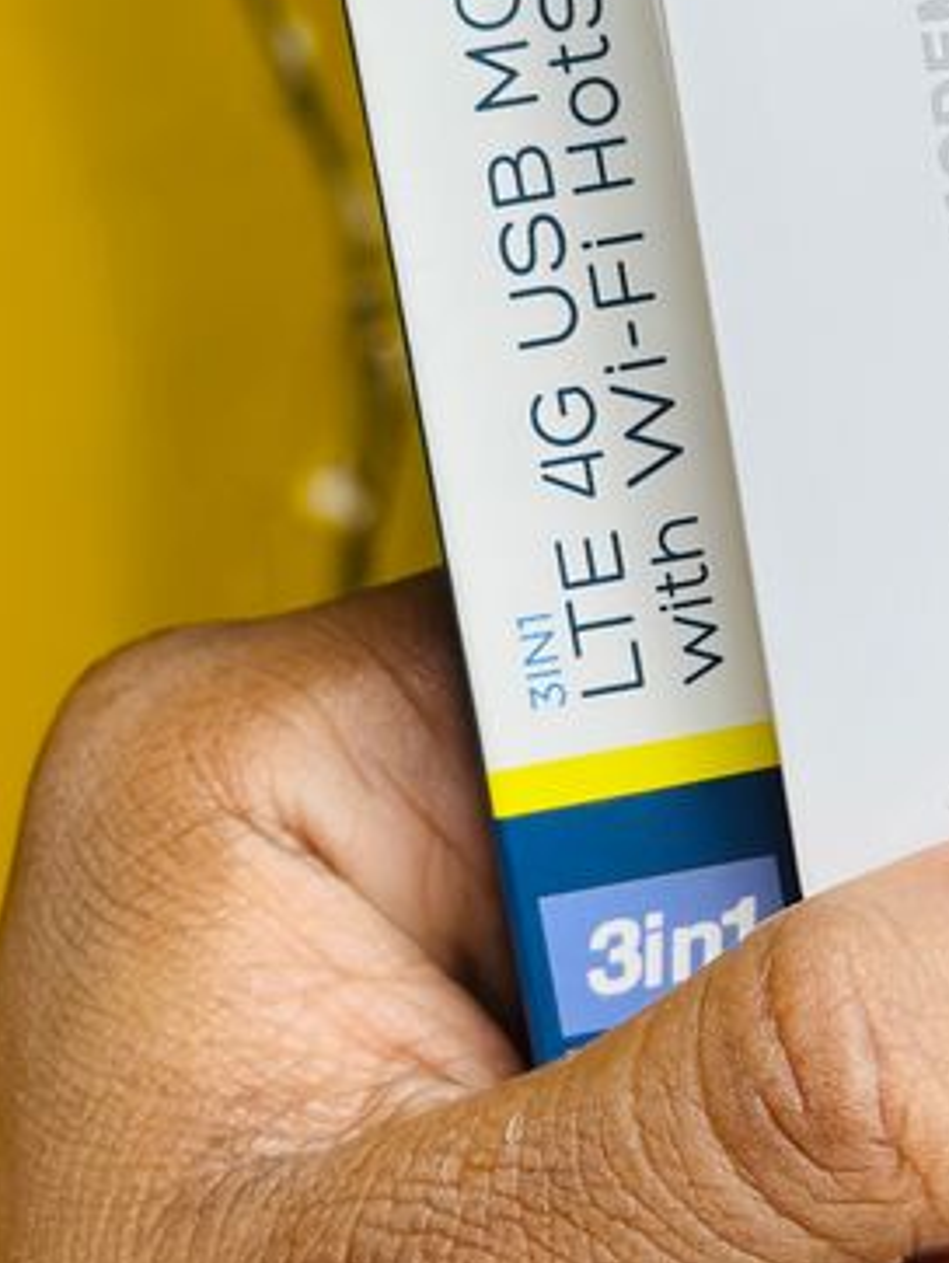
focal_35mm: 106
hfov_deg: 13.8
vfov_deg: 18.4
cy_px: 335
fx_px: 3870
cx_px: 907
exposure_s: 1/202
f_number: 1.78
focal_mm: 6.86
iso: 80
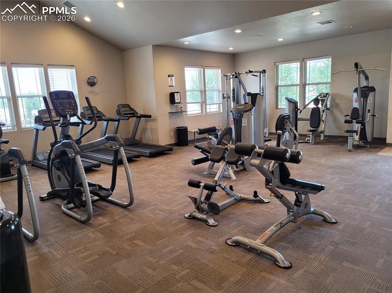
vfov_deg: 53.0
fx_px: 294
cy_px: 146
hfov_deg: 67.3
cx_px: 196
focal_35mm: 26
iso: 200
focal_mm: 5.4
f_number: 1.8
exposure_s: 1/120
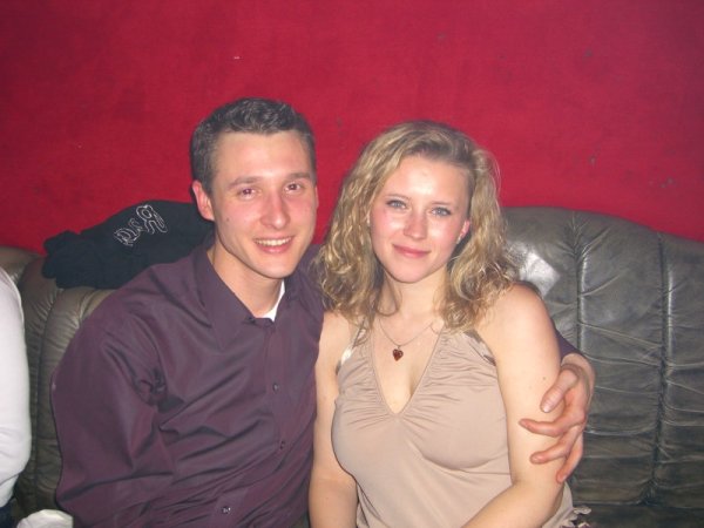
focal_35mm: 38
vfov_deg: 37.7
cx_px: 352
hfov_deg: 49.0
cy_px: 264
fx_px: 773
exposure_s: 1/60
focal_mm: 7.9
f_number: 2.8
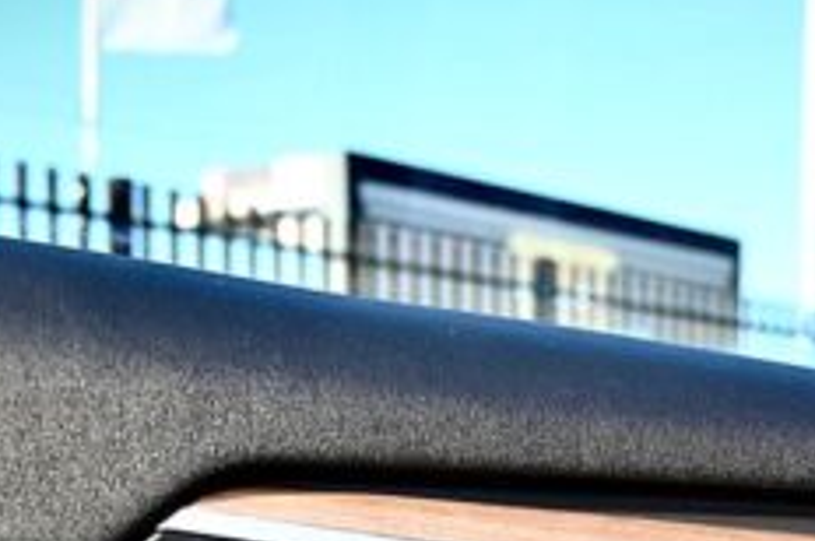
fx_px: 2419
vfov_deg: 12.0
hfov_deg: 19.1
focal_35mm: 107
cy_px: 906
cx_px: 537
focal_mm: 31
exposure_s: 1/250
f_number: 4.5
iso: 200
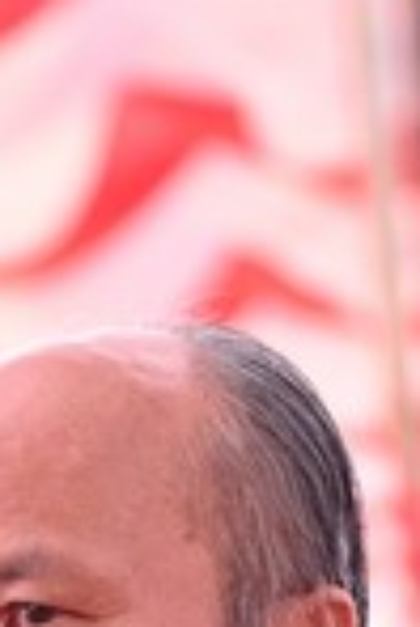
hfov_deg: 2.6
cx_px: -40
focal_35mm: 525
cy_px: 1195
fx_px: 9165
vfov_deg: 3.9
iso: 800
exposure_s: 1/160
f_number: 4.5
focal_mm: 120
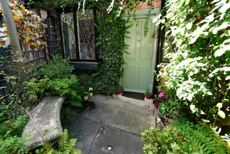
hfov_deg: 100.4
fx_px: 96
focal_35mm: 15
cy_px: 77
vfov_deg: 77.4
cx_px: 115
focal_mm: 10
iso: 400
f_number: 4
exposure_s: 1/160
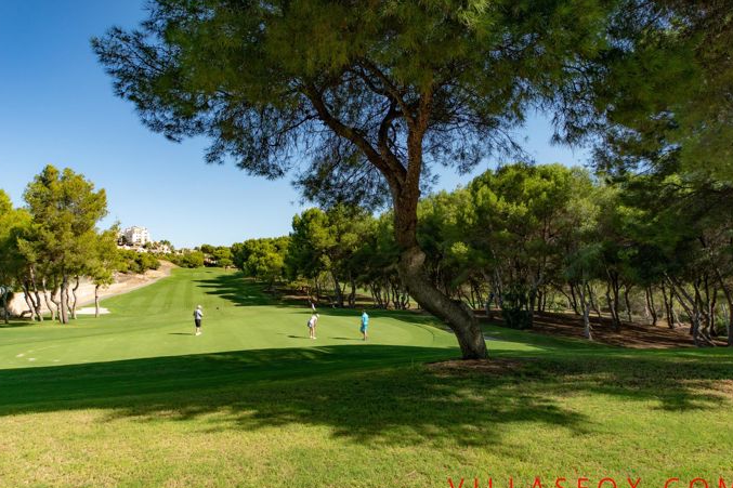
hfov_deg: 71.5
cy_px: 253
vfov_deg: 51.3
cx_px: 364
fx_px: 509
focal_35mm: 25
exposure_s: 1/1000
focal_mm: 16
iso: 320
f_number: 6.3
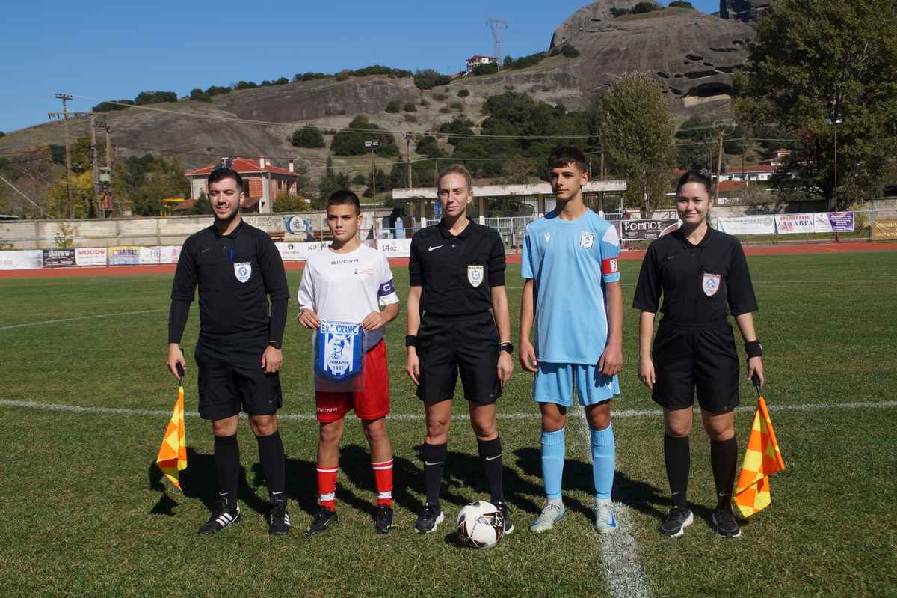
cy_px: 299
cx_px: 448
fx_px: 1121
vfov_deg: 29.8
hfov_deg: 43.6
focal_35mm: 45
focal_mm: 30
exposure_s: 1/500
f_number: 7.1
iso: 100
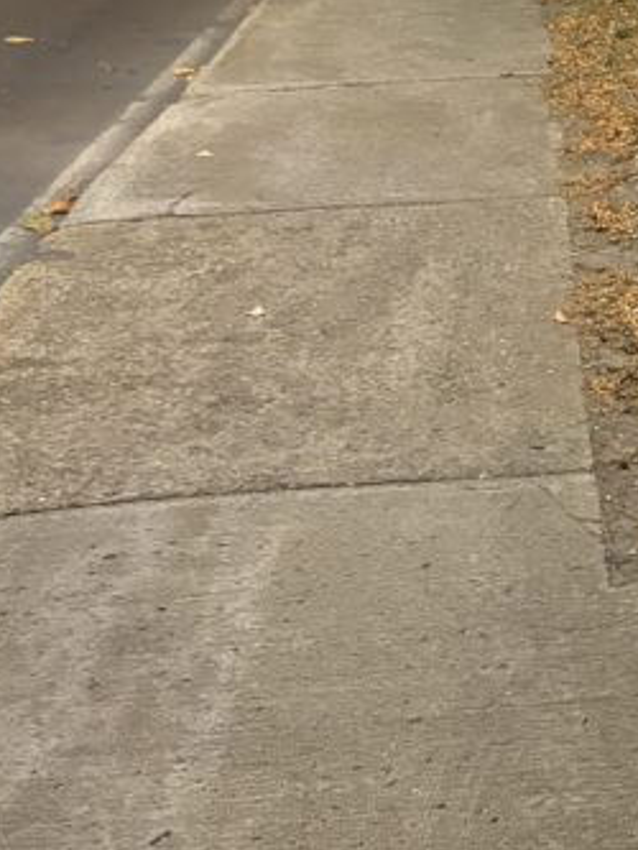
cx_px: 745
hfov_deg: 17.6
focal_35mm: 80
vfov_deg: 22.0
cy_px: -248
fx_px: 1965
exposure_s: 1/25
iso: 640
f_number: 1.6
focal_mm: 5.96
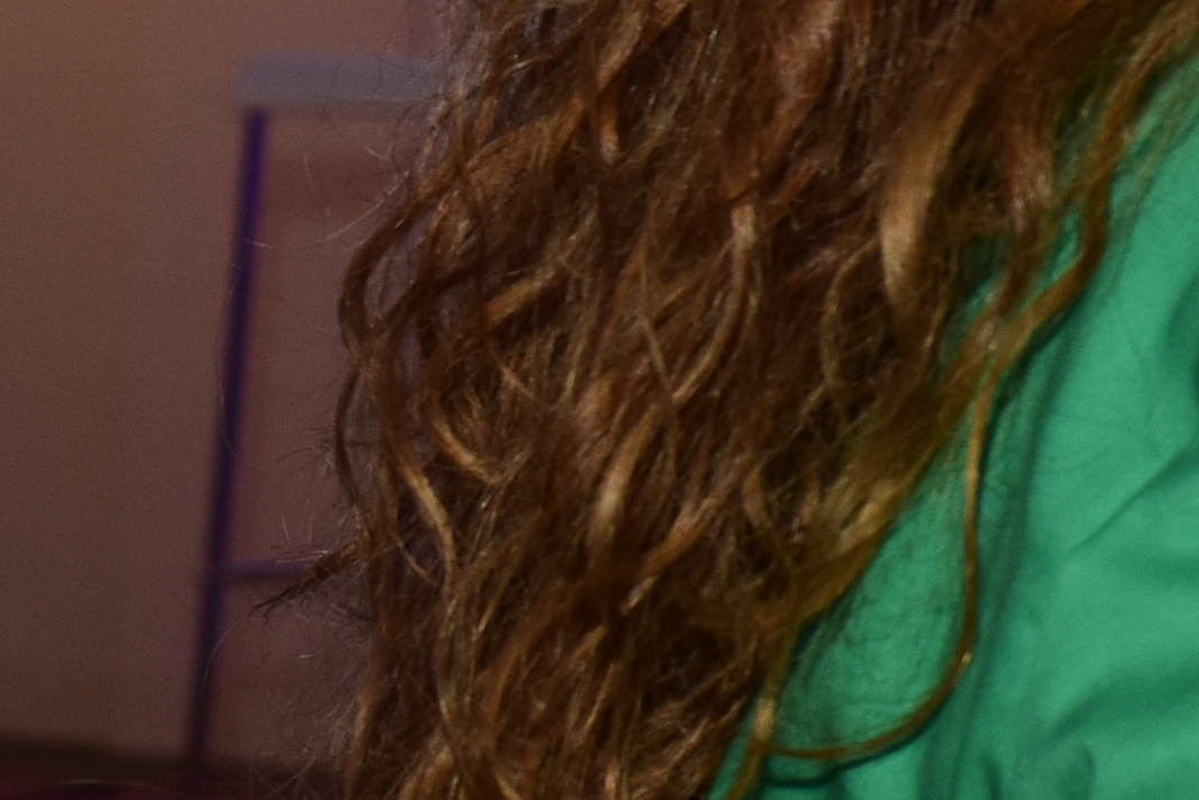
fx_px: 16123
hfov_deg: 4.2
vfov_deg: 2.8
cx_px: 3127
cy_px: -108
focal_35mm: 484
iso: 500
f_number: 6.3
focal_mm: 70
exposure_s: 1/60
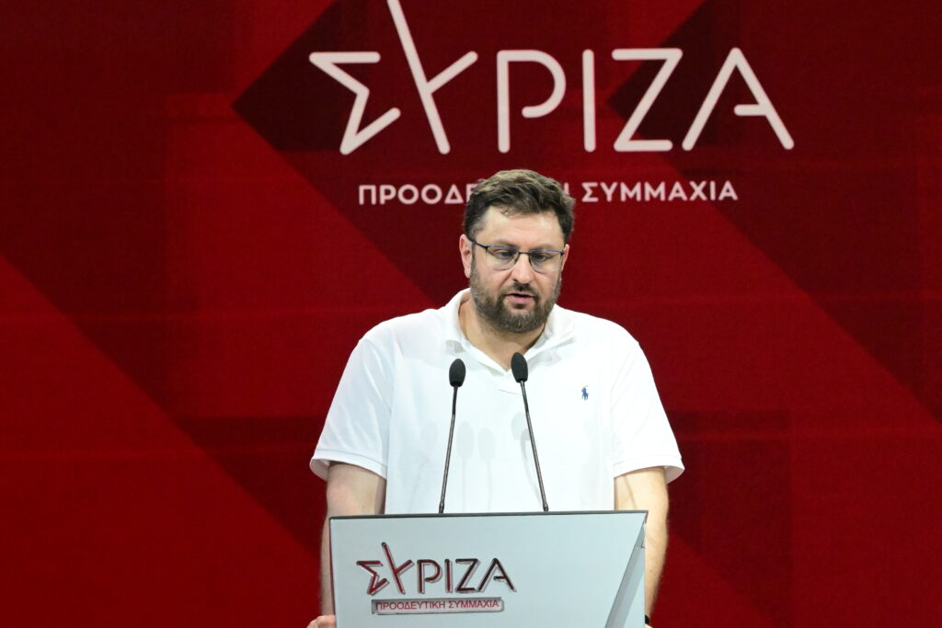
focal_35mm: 187
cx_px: 471
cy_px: 314
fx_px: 4894
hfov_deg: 11.0
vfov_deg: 7.3
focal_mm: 125
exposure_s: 1/800
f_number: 8
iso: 10000
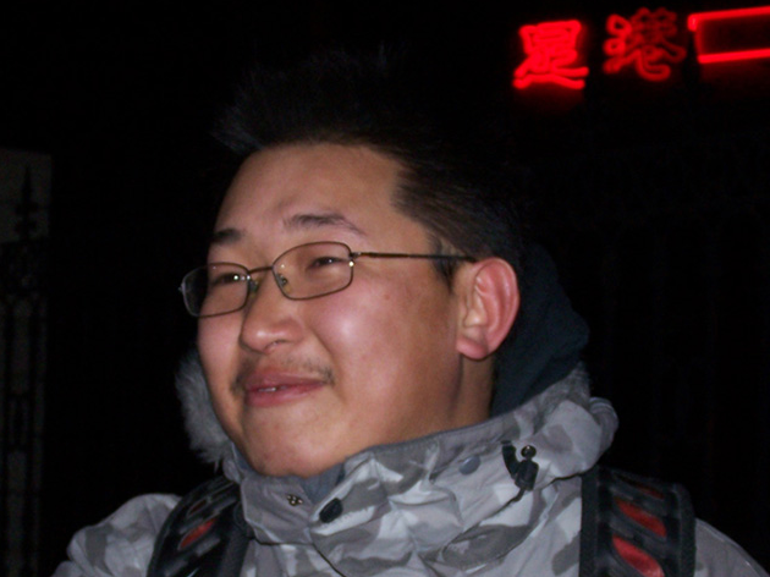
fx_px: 2468
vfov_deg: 13.3
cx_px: 342
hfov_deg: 17.7
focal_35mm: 111
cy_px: 451
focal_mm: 11.1
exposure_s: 1/80
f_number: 3.2
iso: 140
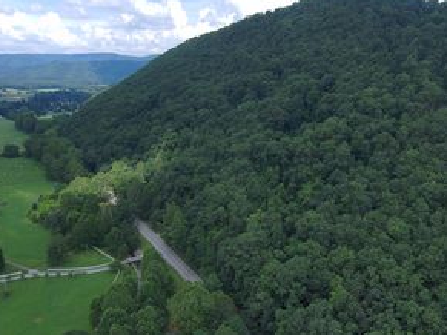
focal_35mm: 31
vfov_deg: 45.4
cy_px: 184
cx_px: 246
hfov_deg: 58.3
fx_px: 400
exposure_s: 1/590
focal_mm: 3.7
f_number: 2.8
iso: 100
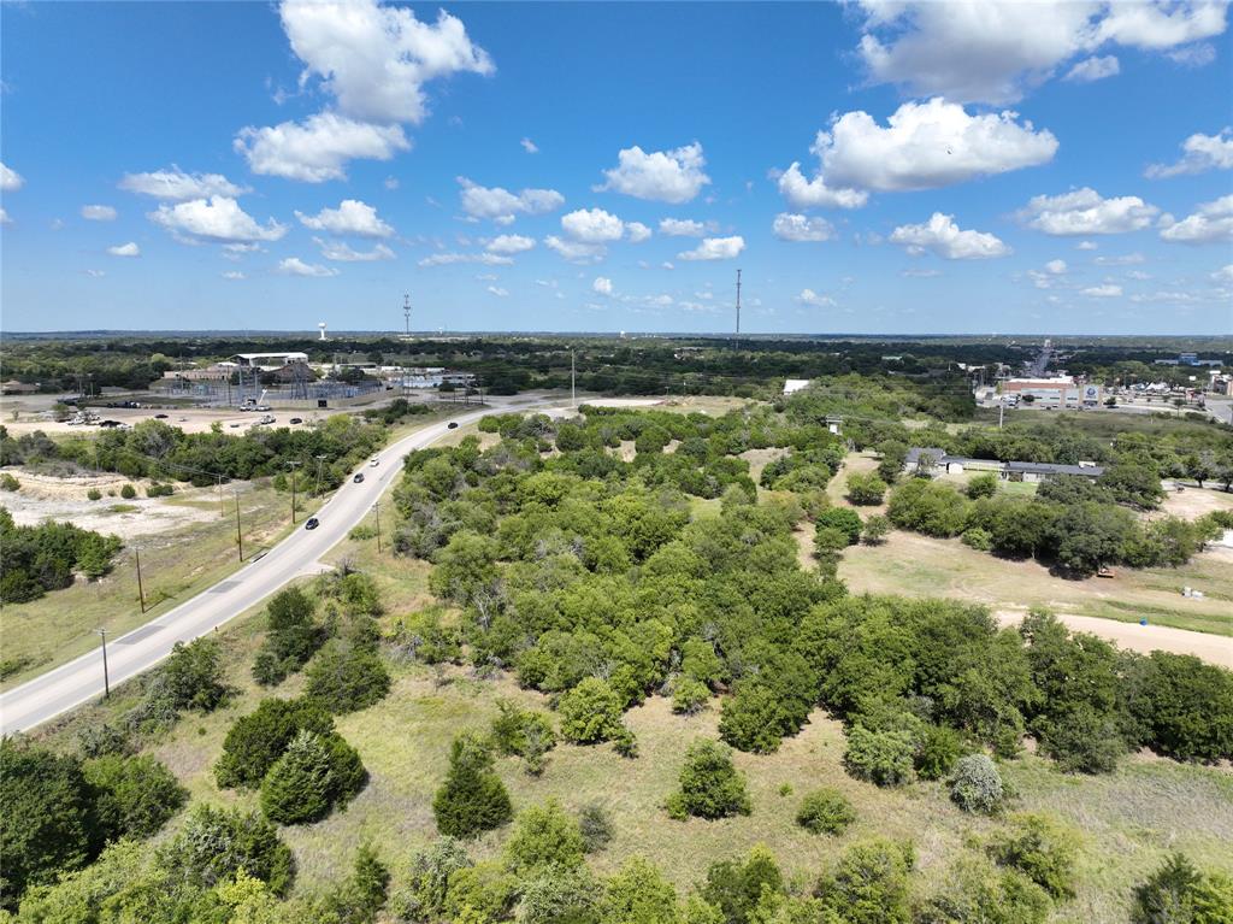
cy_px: 462
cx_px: 616
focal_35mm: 24
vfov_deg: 56.8
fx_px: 854
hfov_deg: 71.6
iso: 120
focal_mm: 12.29
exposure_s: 1/2000
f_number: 2.8
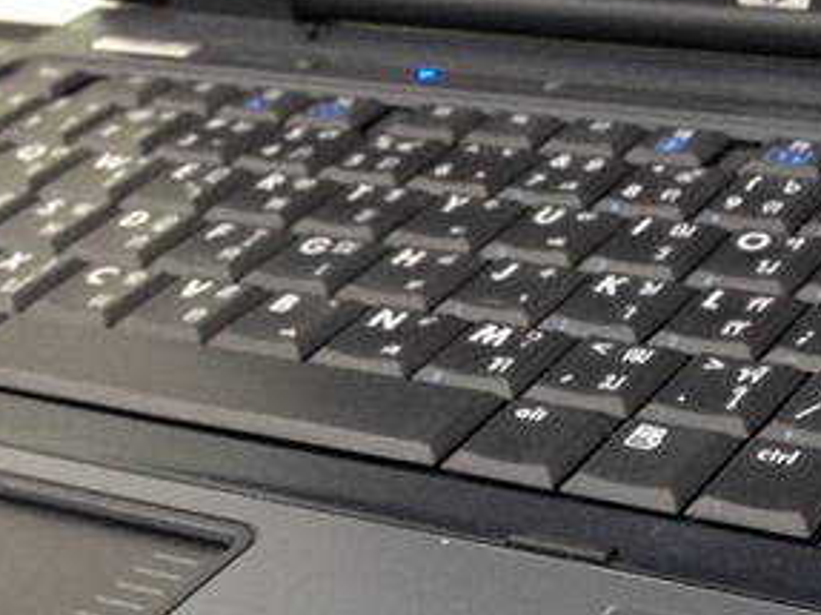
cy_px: 675
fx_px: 2181
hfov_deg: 20.7
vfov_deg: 15.6
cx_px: 792
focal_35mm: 92
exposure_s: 1/20
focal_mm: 4.12
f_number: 2.4
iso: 125
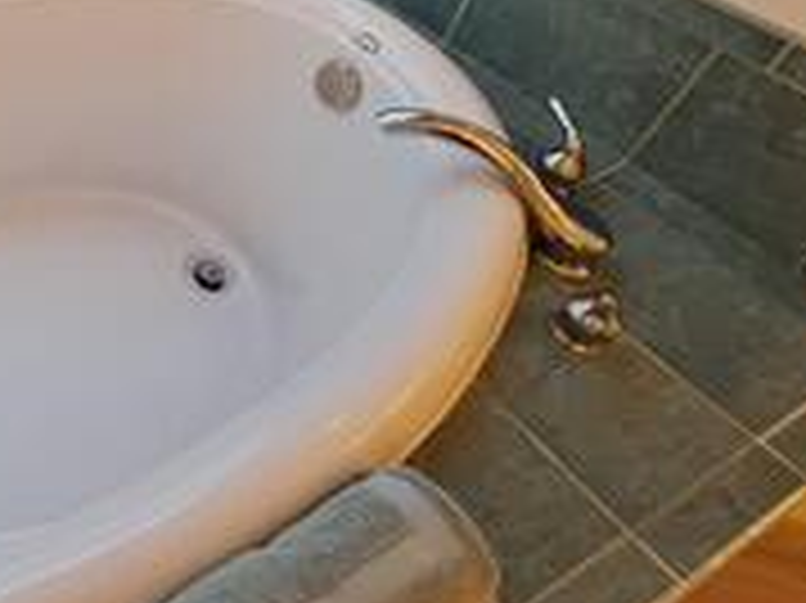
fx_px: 675
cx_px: -27
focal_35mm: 29
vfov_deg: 44.6
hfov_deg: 48.7
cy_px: 81
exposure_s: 1/40
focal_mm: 1.74
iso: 100
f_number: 2.2
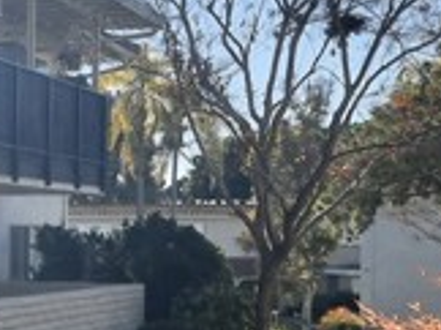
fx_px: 1259
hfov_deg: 17.1
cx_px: -302
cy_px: 297
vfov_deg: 14.7
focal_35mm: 99
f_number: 2
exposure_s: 1/589
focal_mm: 4.6
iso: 32
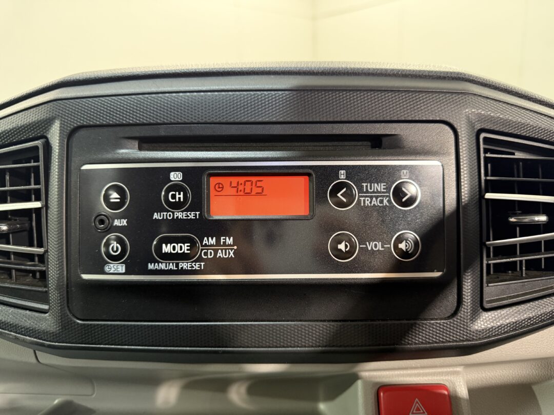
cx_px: 277
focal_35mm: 24
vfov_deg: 56.8
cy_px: 208
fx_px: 384
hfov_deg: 71.6
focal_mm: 6.76
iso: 400
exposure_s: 1/50
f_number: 1.78
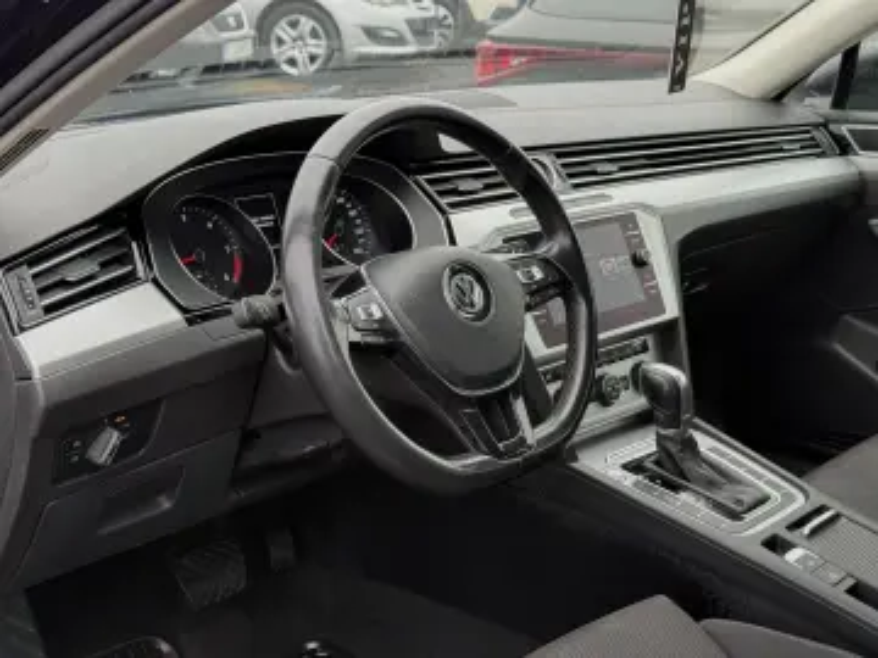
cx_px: 439
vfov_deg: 30.3
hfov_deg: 39.7
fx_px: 1217
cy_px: 329
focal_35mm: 48
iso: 80
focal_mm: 6.76
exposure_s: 1/121
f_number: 1.78
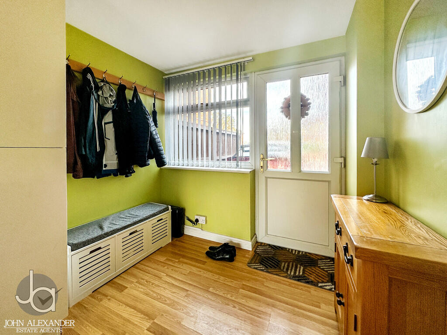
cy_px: 168
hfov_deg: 102.1
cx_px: 224
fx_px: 181
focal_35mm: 14
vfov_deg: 85.7
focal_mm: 2.22
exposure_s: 1/100
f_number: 2.2
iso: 40
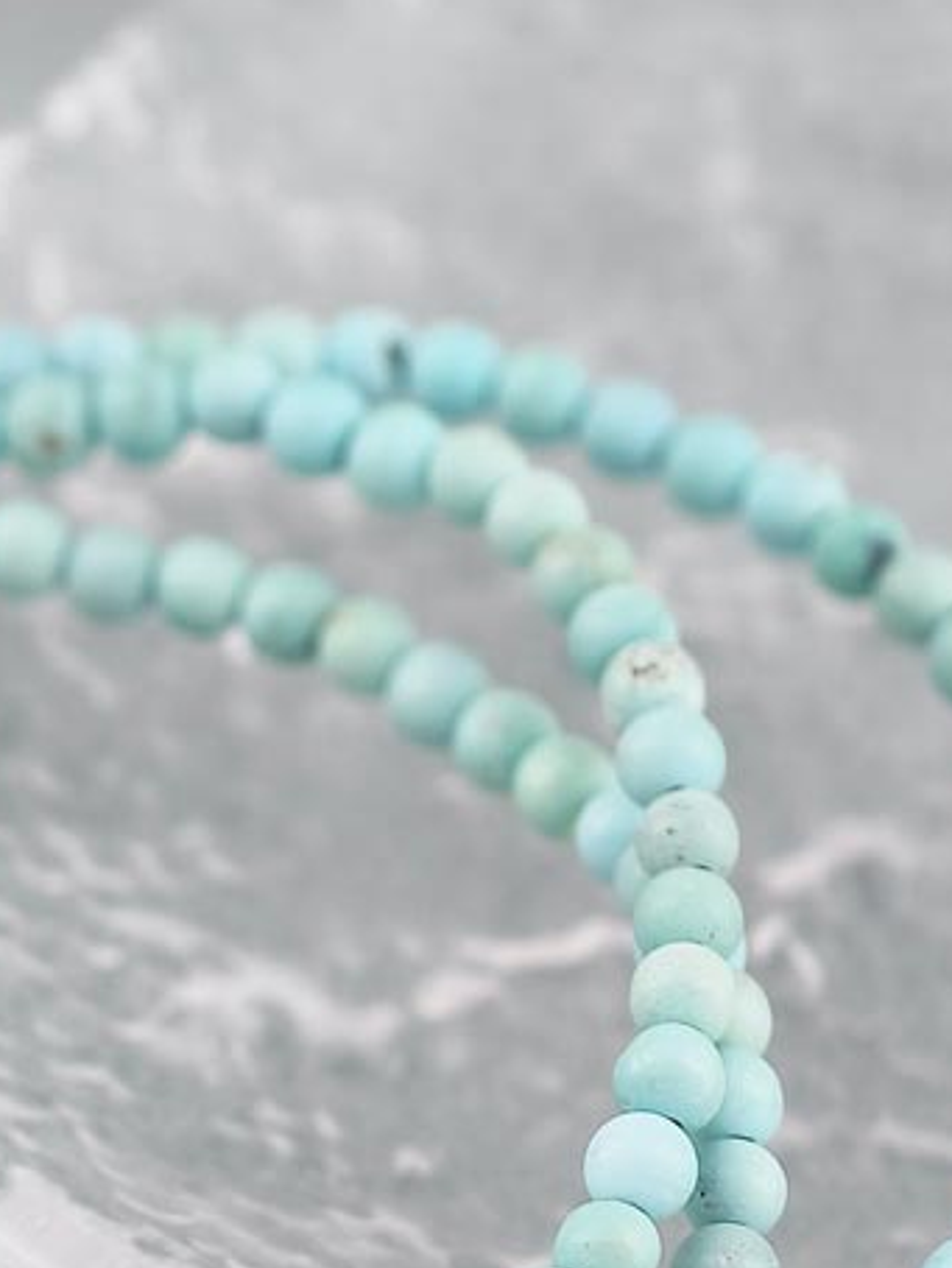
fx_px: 7913
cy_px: 926
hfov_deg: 6.9
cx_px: -75
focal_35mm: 216
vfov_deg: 9.1
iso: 125
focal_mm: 22.48
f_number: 2.67
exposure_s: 1/160
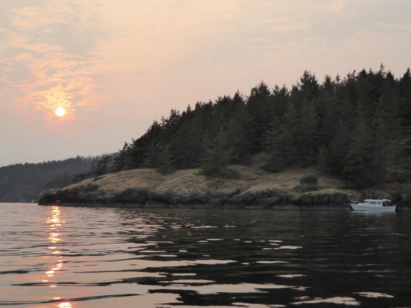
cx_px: 199
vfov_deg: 24.4
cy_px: 165
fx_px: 712
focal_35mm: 60
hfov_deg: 32.2
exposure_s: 1/250
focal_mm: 9
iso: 200
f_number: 4.1
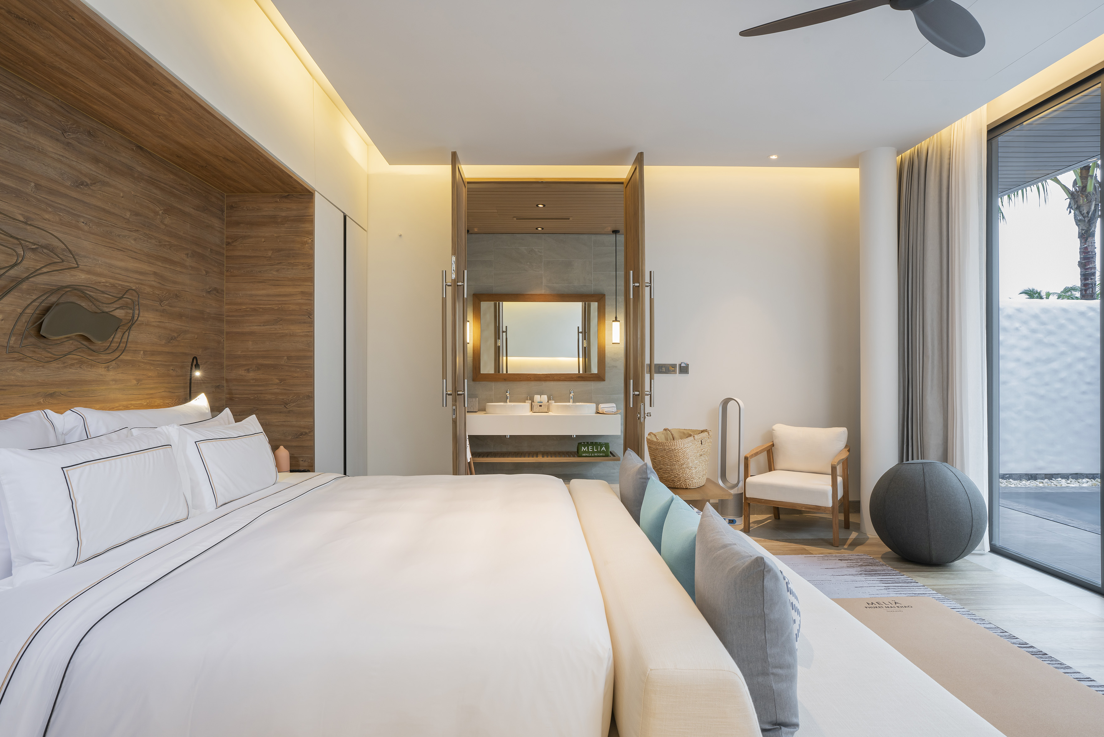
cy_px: 368
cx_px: 552
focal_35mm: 16
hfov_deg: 96.7
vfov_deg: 73.8
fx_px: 491
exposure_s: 1/2
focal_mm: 16
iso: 250
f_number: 13
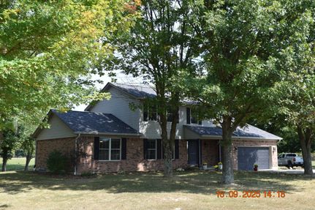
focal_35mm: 39
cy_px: 105
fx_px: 341
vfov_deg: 34.2
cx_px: 158
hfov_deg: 49.6
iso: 220
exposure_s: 1/250
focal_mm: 26
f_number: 8
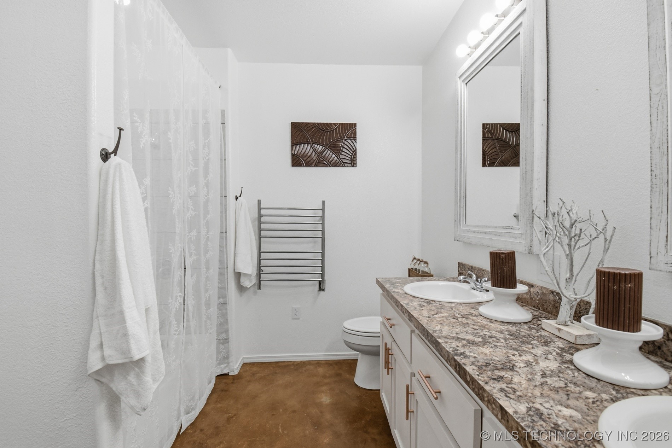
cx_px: 336
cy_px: 224
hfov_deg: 100.4
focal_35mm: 15
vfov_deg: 77.3
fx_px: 280
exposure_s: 1/40
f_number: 13
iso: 250
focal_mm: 10
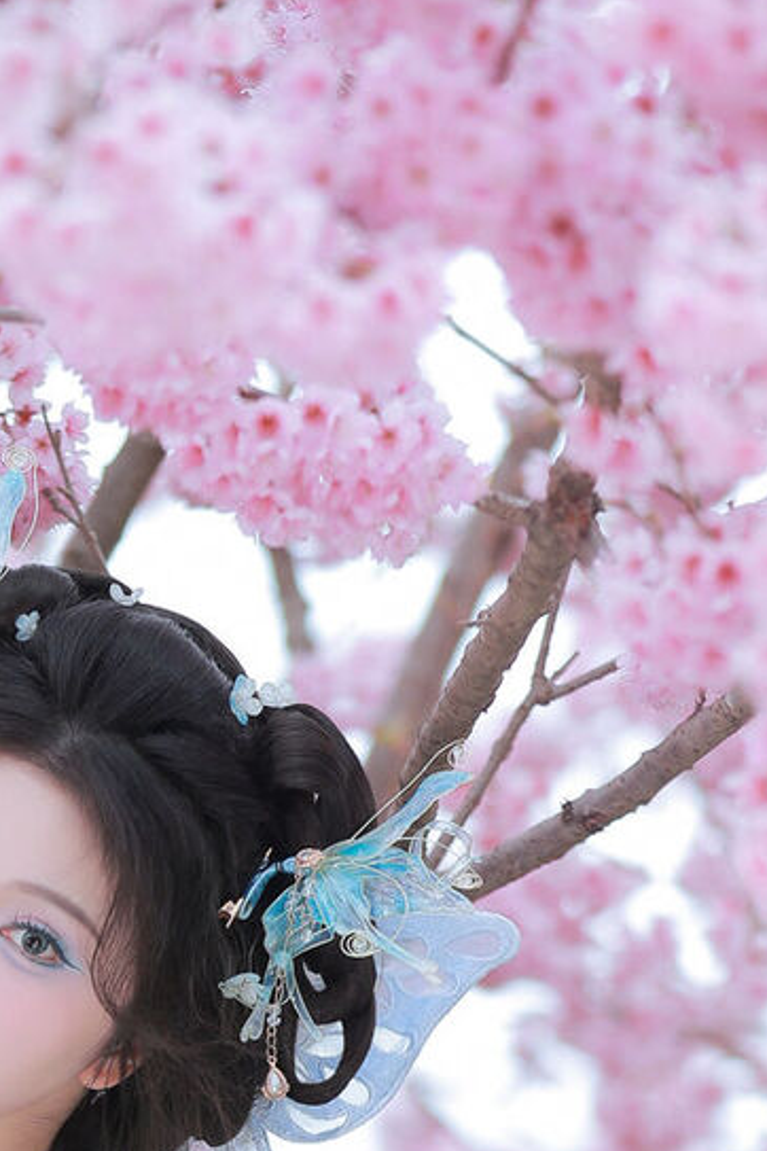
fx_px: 11121
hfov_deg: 3.9
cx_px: -110
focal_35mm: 348
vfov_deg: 5.9
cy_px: 1423
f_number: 2.8
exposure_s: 1/400
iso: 250
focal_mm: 120
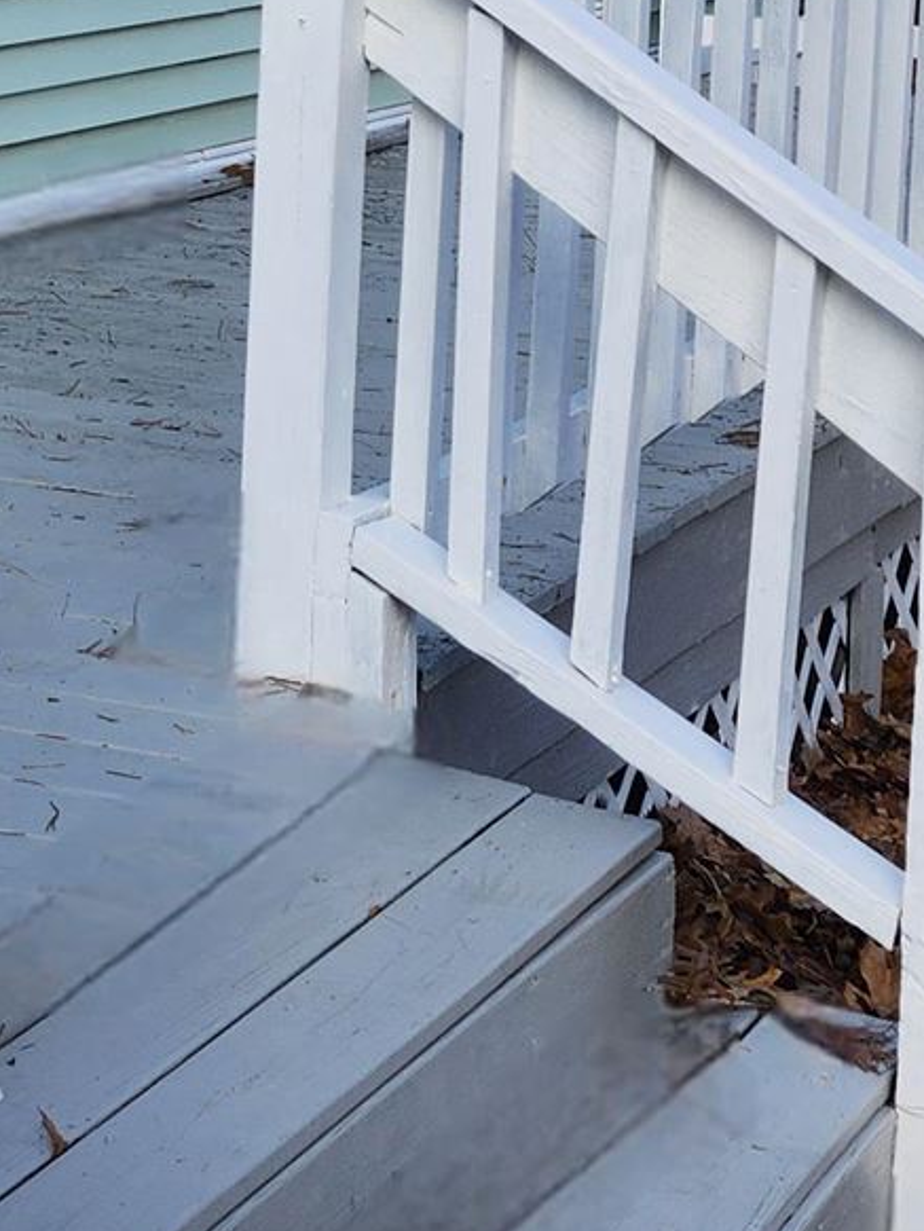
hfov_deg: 15.3
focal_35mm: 91
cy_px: -63
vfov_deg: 20.7
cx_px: -374
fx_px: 3236
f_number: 1.8
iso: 25
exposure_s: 1/714
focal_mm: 5.54
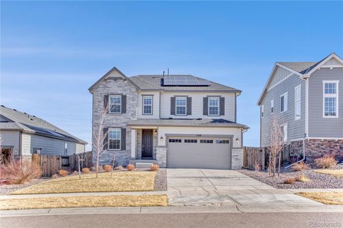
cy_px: 114
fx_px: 285
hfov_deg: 62.0
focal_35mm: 30
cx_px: 172
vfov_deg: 43.5
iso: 400
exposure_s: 1/4000
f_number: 8
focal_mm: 20
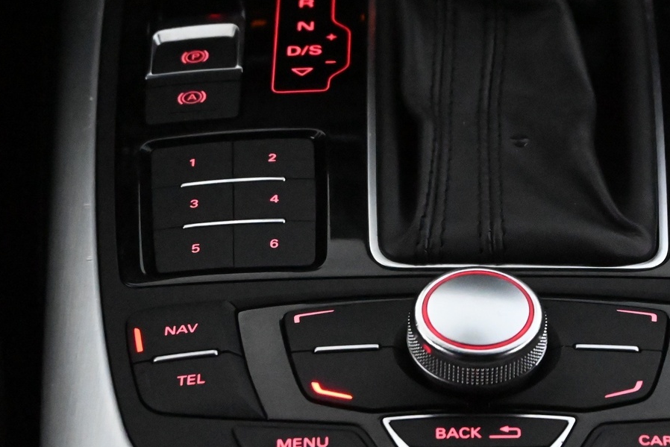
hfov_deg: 17.1
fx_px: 2215
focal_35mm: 119
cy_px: 233
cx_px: 480
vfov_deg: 11.5
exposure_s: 1/80
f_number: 6
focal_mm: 44
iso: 14400
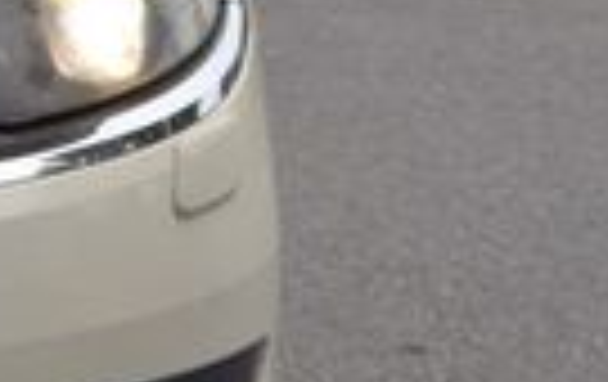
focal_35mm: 173
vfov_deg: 7.6
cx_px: -671
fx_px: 2873
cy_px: -9
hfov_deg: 10.9
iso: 100
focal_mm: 24
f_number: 8
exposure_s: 1/250
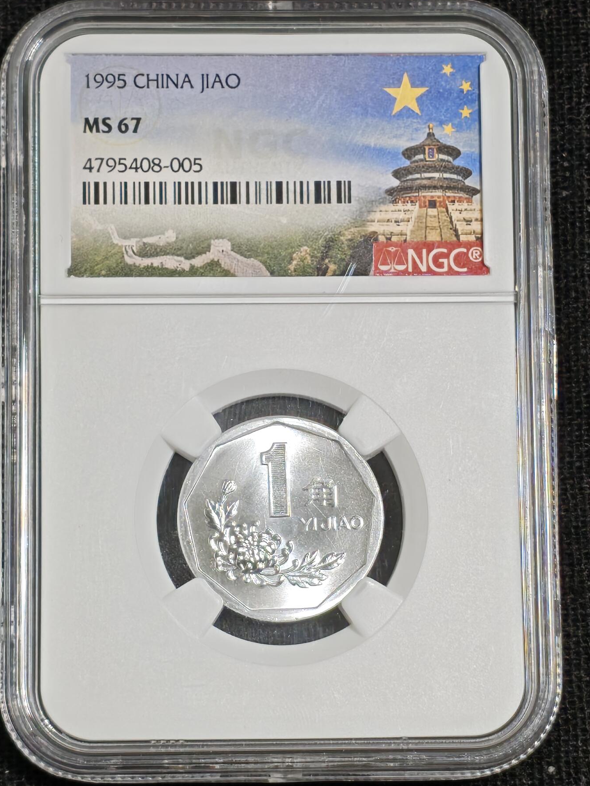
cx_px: 295
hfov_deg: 12.2
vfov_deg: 16.3
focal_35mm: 121
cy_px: 392
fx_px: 2749
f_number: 1.5
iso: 50
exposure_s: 1/1089
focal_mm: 4.94
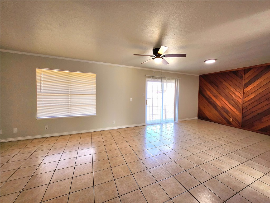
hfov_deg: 106.2
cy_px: 102
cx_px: 135
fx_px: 101
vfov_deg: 89.9
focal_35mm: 13
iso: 80
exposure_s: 1/60.2
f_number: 2.2
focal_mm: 1.74
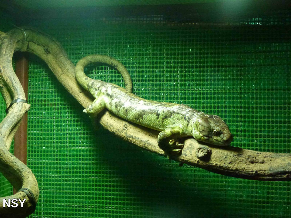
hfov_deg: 36.8
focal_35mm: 52
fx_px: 437
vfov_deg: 28.0
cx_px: 146
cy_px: 109
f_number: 4.3
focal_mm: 9.4
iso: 800
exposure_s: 1/20
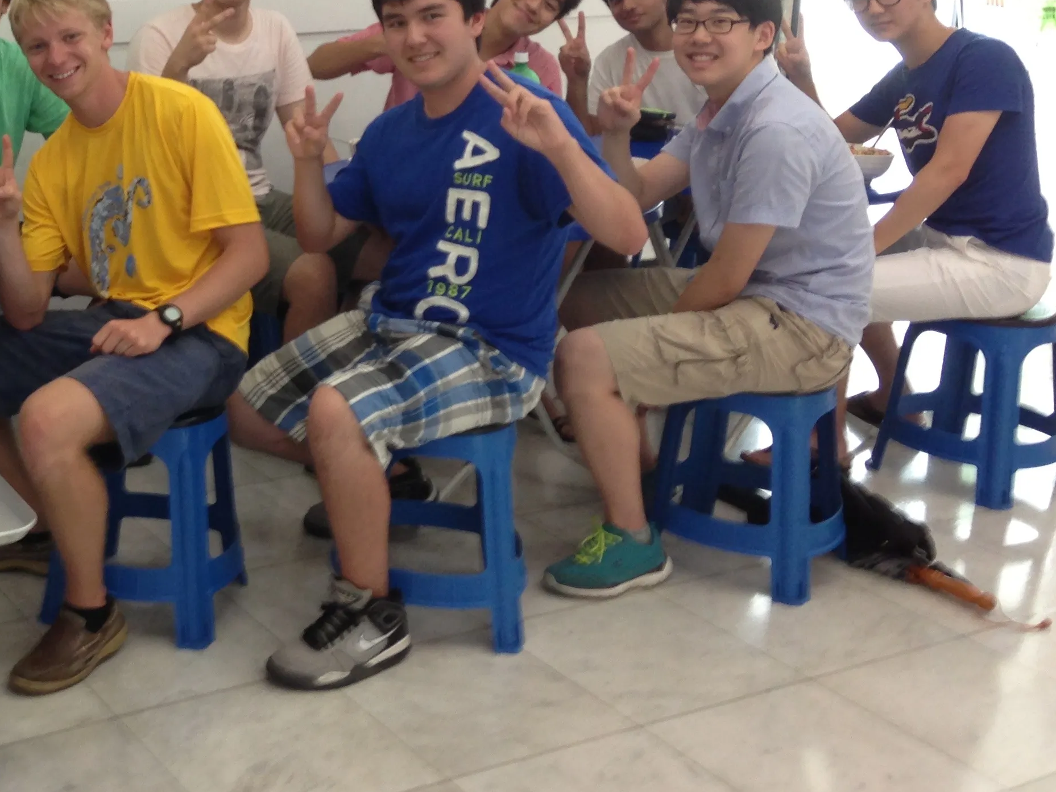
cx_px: 130
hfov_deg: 31.8
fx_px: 1769
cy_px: 176
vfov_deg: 24.9
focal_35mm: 58
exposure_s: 1/20
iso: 80
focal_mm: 4.13
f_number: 2.4
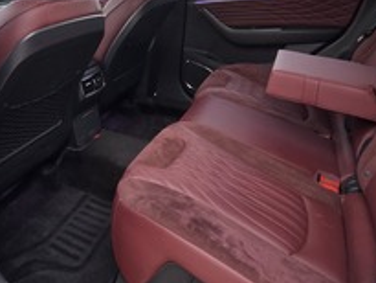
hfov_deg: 58.0
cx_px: 87
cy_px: 14
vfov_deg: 42.9
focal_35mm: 29
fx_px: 315
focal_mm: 2.2
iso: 200
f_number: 2.2
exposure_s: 1/50
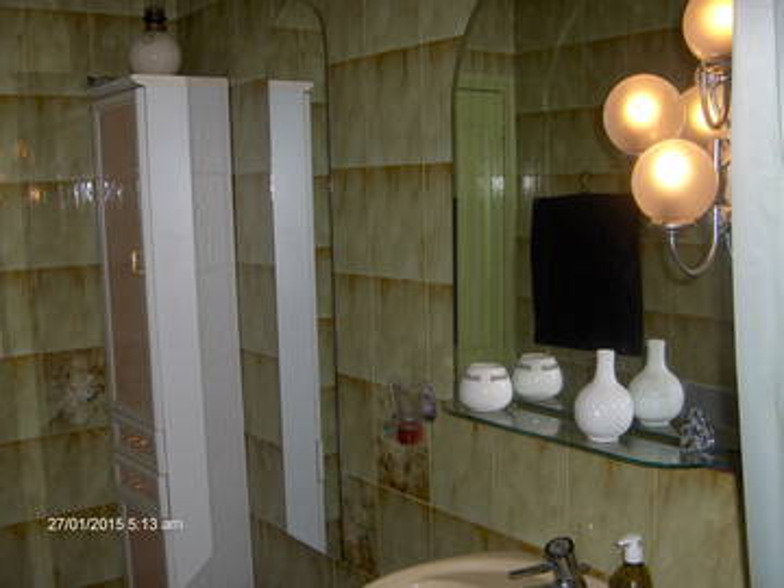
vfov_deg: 36.8
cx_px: 392
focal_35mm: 39
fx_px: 883
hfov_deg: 47.9
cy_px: 294
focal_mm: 8
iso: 100
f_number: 2.8
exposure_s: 1/60
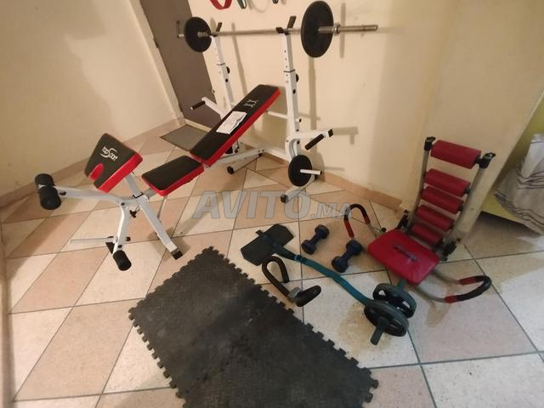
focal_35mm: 15
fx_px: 236
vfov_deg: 81.7
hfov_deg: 98.2
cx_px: 272
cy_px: 204
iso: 800
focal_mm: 1.65
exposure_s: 1/17
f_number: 2.2
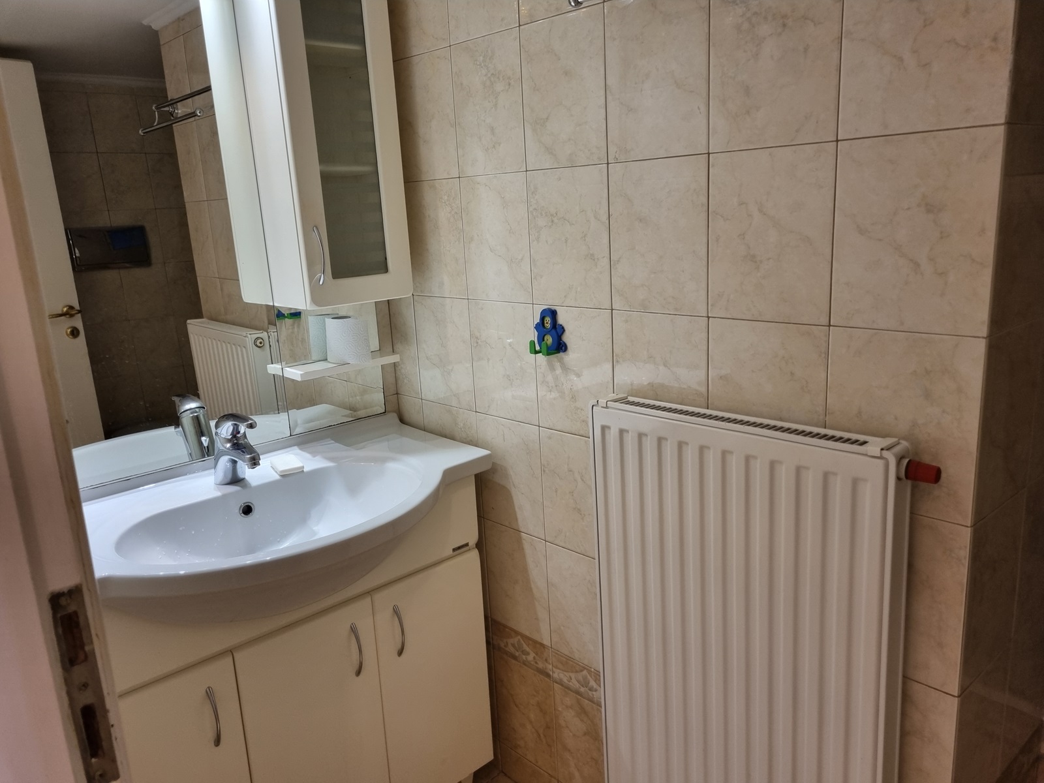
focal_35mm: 26
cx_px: 522
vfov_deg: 53.1
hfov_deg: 67.3
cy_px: 392
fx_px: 784
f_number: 1.8
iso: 125
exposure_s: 1/100
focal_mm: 5.4
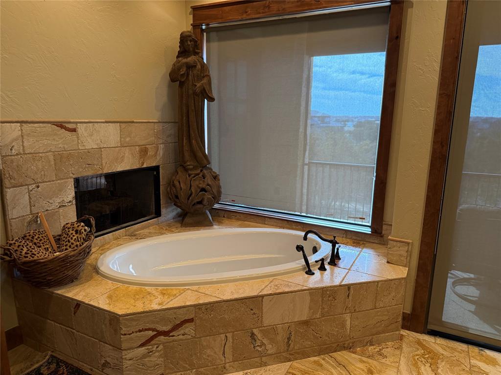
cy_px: 188
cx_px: 250
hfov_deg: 71.6
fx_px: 347
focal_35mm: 24
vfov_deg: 56.8
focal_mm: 6.76
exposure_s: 1/120
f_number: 1.78
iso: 320
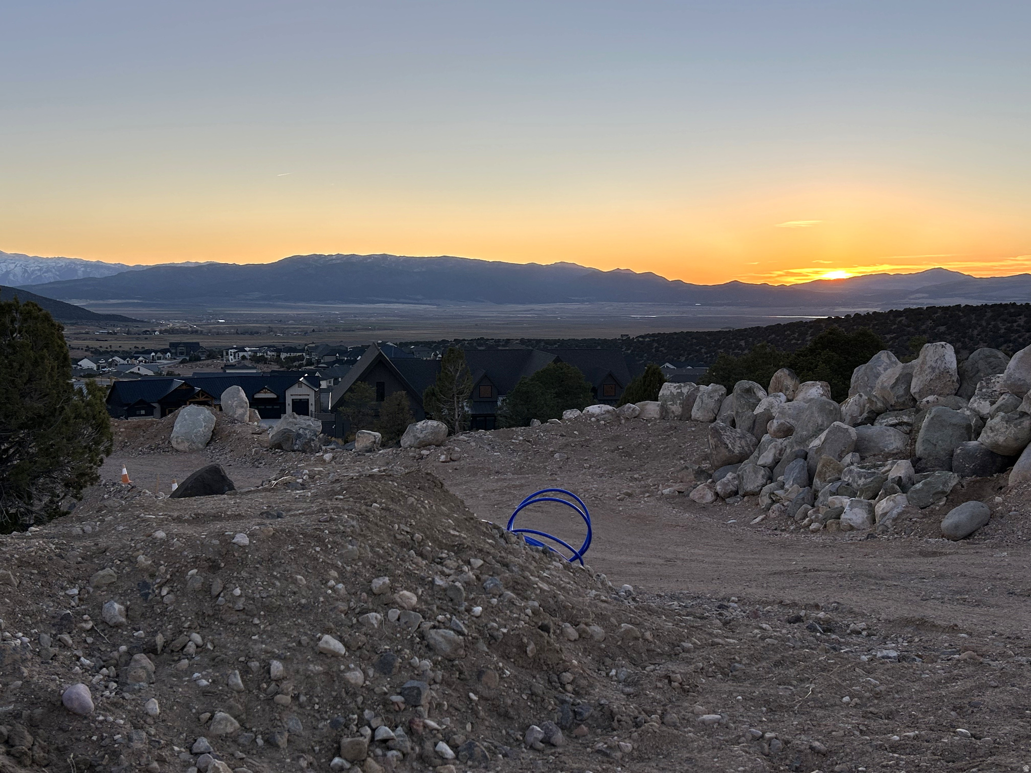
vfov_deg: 39.7
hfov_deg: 51.4
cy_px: 386
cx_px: 516
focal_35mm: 36
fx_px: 1072
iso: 50
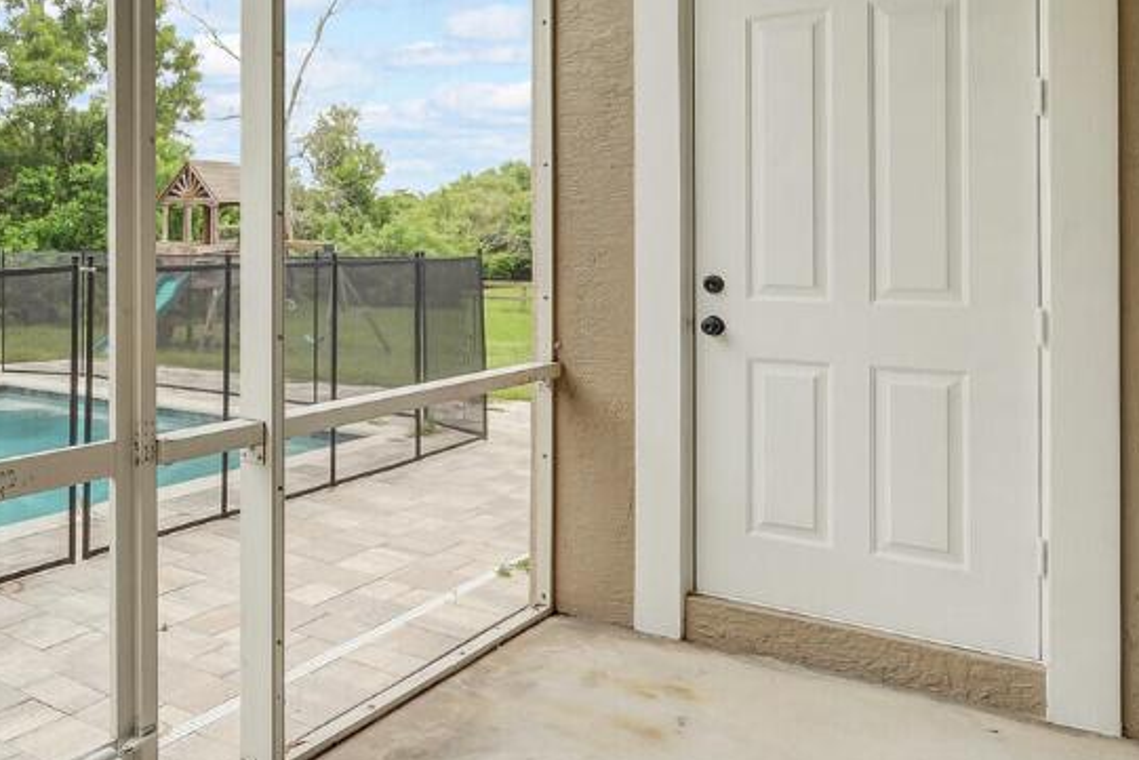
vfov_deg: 38.3
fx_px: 1076
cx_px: 154
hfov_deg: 50.6
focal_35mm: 34
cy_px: 234
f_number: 11
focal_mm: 16
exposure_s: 1/60
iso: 320
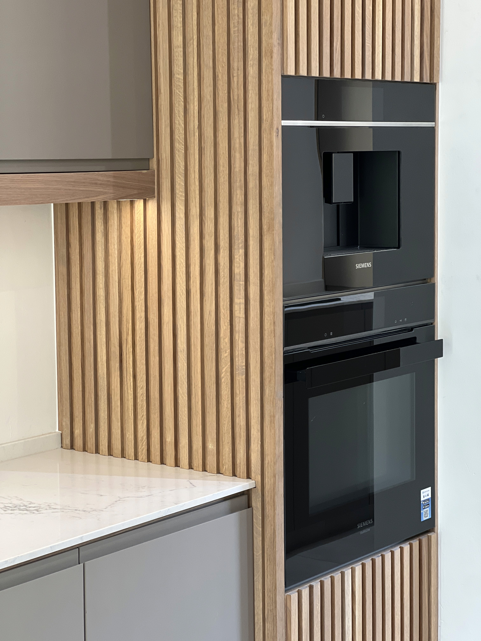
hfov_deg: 19.1
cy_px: 320
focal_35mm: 77
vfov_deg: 25.3
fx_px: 1427
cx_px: 240
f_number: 2.8
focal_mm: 9
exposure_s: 1/33
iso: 200
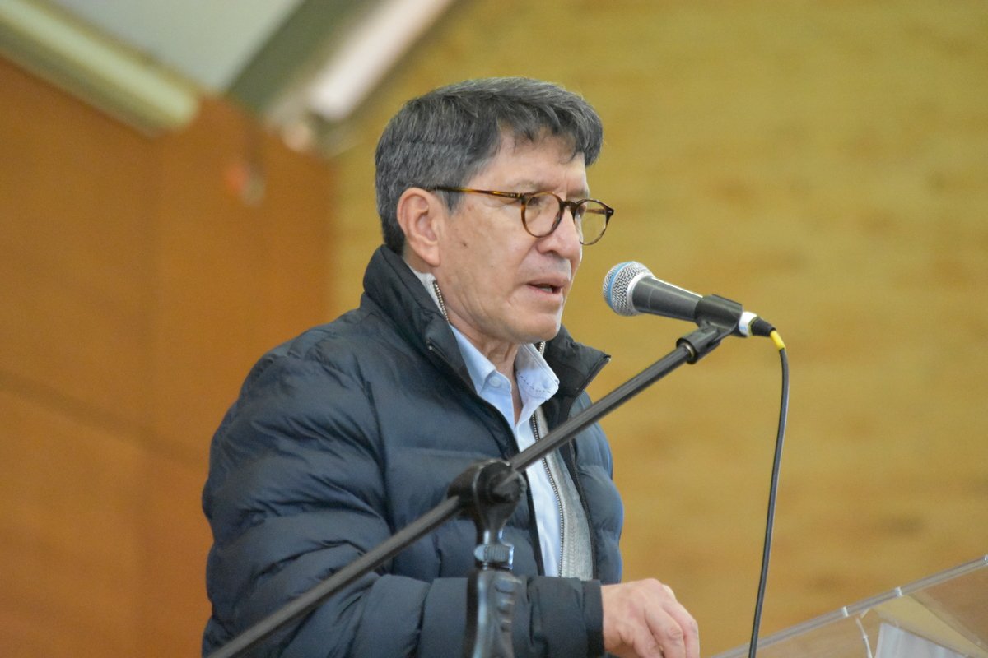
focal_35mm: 292
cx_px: 494
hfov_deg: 7.0
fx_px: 8027
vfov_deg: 4.7
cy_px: 329
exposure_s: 1/640
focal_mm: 195
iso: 12800
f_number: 5
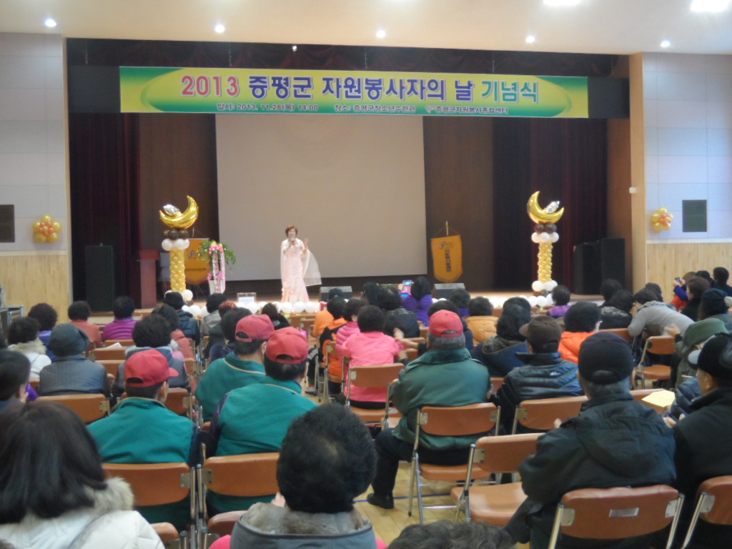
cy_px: 274
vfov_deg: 35.1
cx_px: 366
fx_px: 867
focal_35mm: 41
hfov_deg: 45.8
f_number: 3.7
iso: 400
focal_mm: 6.8
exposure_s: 1/20
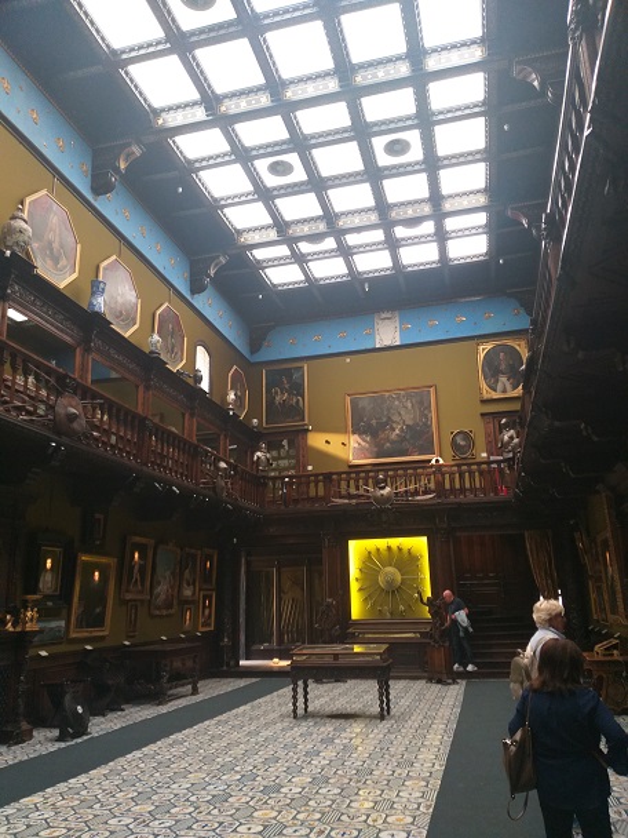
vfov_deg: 67.3
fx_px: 629
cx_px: 314
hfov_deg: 53.1
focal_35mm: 26
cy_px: 419
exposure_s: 1/25
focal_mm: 3.93
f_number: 1.7
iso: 100
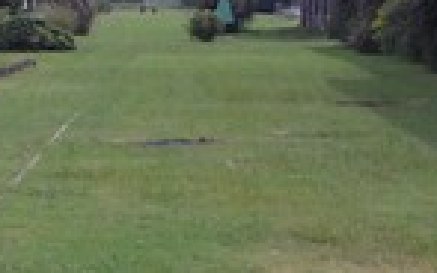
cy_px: 24
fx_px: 1847
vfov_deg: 8.4
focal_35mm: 155
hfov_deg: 13.2
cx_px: -48
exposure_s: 1/400
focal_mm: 4
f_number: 5.4
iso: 80
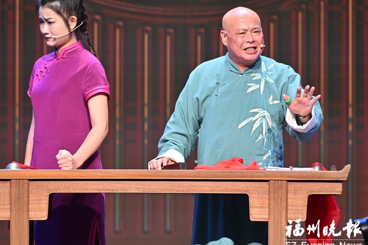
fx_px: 3762
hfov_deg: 5.6
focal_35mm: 368
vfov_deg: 3.7
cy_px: 109
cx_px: 152
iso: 560
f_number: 3.5
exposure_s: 1/320
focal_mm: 200
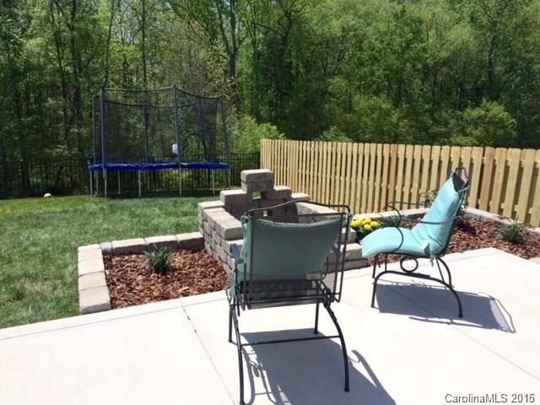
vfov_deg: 48.2
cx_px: 270
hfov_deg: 61.7
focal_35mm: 29
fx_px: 452
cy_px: 202
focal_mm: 4.15
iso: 32
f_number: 2.2
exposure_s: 1/3165
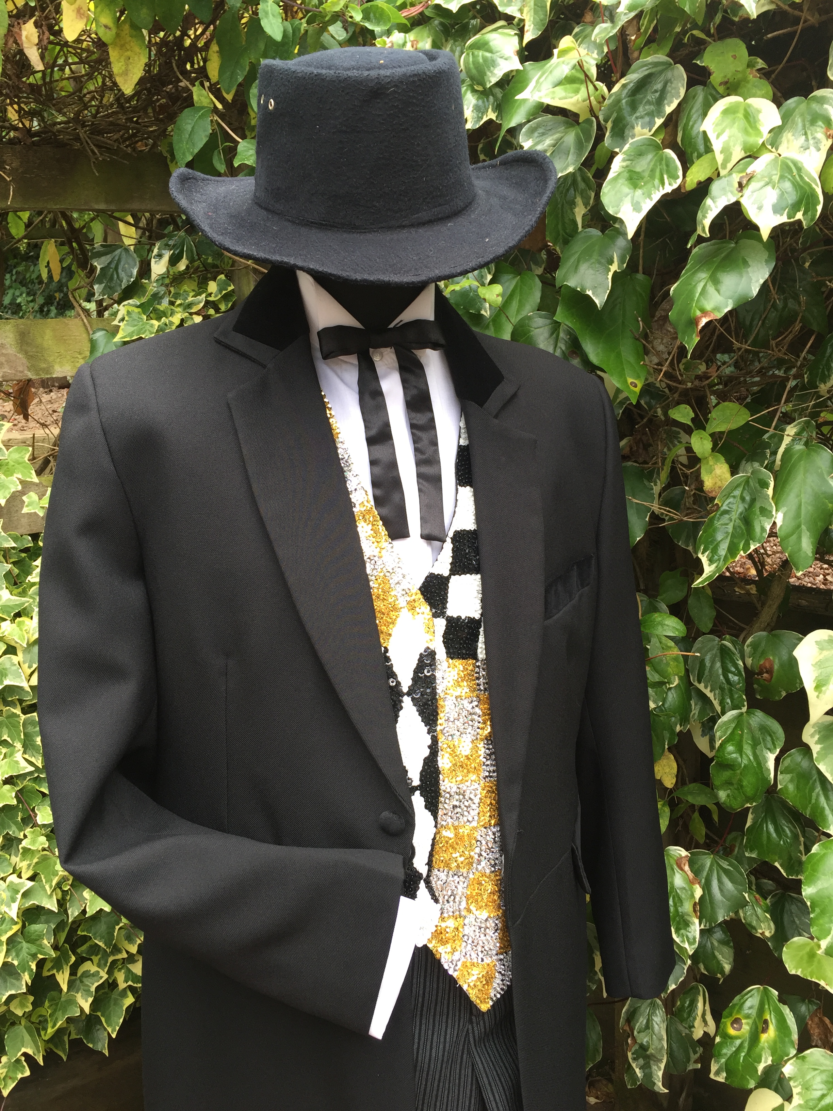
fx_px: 930
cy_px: 556
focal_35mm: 29
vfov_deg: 61.7
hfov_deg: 48.2
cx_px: 416
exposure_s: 1/100
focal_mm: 4.15
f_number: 2.2
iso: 32
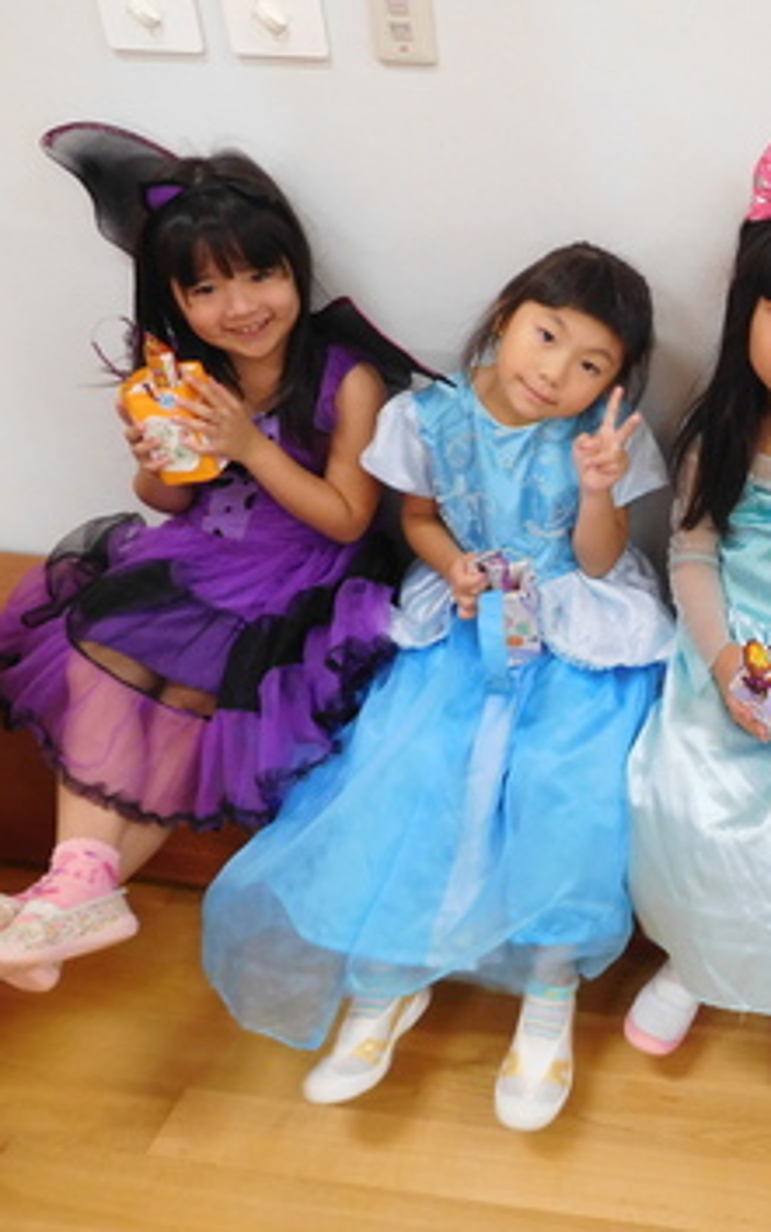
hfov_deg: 32.1
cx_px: 802
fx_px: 1209
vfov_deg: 54.0
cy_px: 614
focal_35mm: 36
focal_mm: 4.5
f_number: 3.4
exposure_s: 1/30
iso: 320
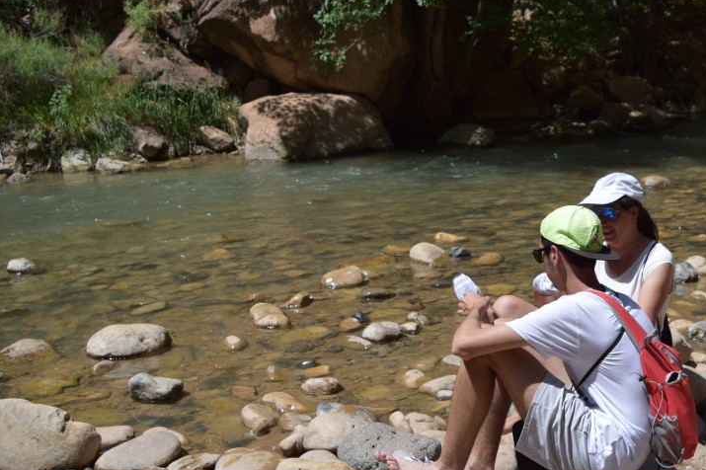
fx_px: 1000
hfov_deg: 37.8
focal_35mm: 51
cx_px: 539
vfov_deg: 26.3
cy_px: 307
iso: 200
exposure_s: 1/3200
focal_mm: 18
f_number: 3.5
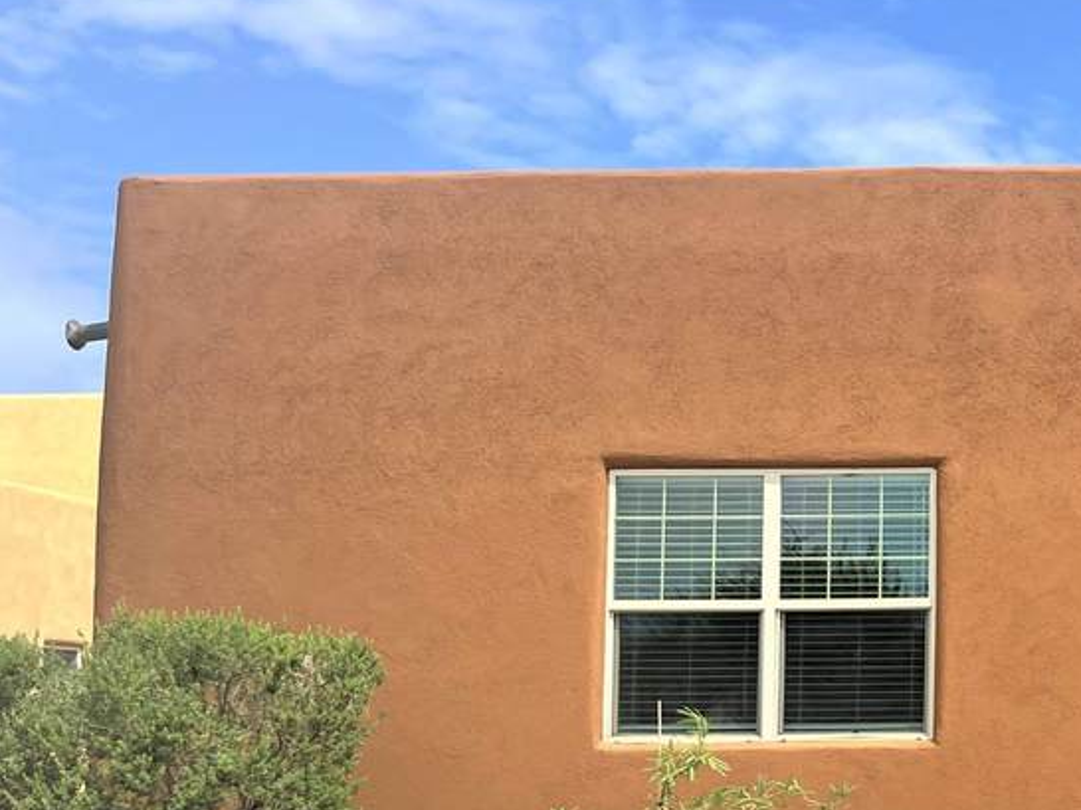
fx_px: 1904
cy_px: 606
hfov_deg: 28.4
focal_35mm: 61
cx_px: 1231
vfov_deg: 23.8
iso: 32
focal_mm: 5.1
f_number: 1.6
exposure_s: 1/4348
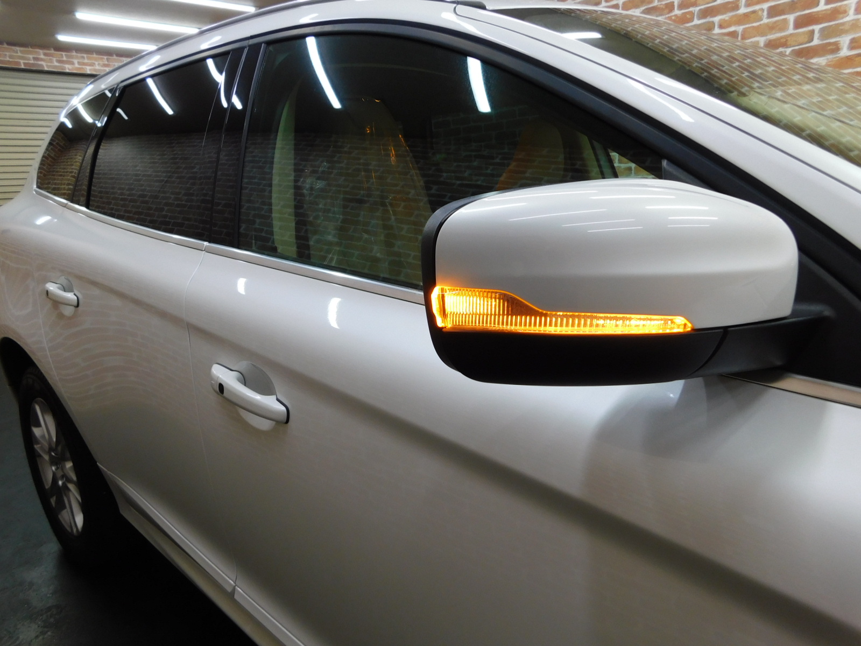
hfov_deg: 73.9
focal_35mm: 23
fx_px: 572
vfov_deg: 58.9
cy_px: 323
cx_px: 430
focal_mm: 4
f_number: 3
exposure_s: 1/30
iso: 140
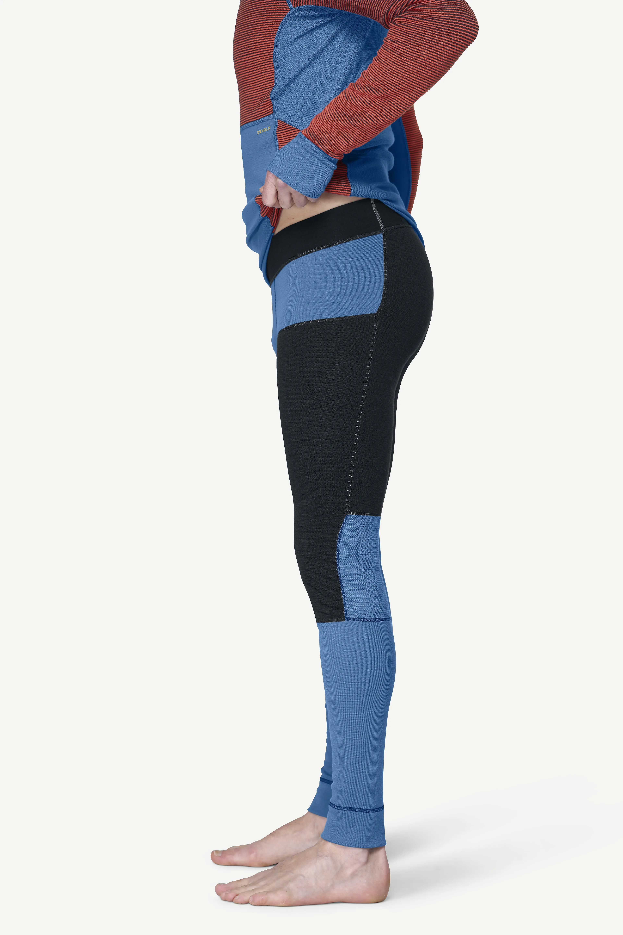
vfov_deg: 18.8
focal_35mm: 109
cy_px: 468
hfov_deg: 12.6
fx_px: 2829
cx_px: 312
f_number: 5.6
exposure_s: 1/50
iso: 100
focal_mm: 109
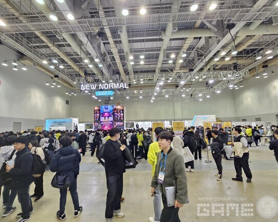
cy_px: 111
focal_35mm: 14
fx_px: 115
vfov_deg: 88.0
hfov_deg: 100.7
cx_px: 133
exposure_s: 1/60
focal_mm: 2.2
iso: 200
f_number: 2.2
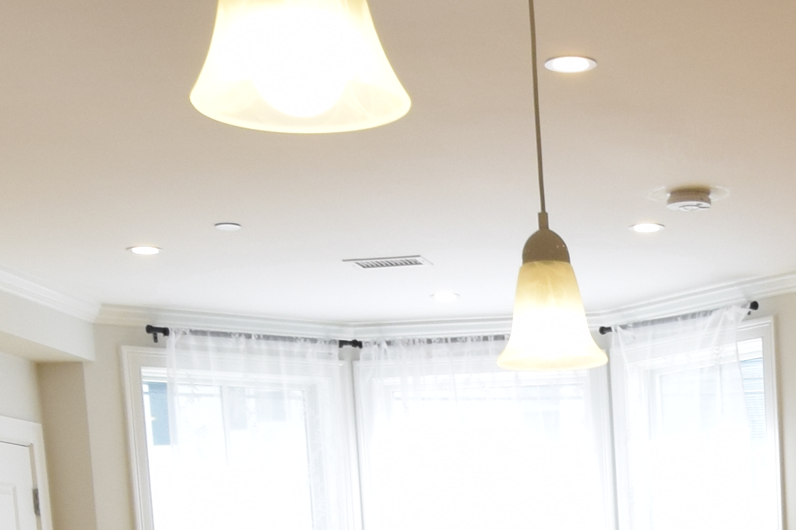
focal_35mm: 77
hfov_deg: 25.3
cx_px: 746
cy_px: 819
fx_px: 1702
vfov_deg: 16.1
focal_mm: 10
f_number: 6.3
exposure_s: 1/160
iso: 400
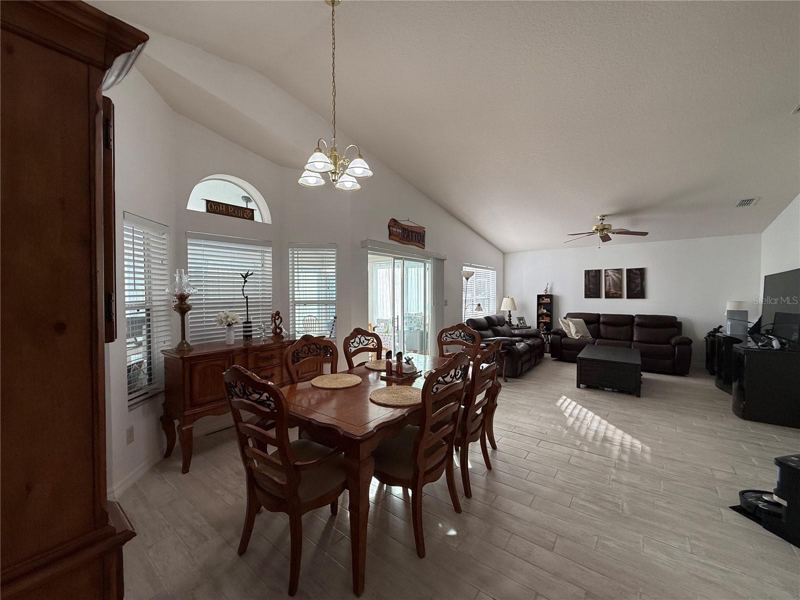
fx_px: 324
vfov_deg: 85.7
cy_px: 300
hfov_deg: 102.1
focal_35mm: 14
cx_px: 400
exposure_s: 1/146
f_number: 2.2
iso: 64
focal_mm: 2.22
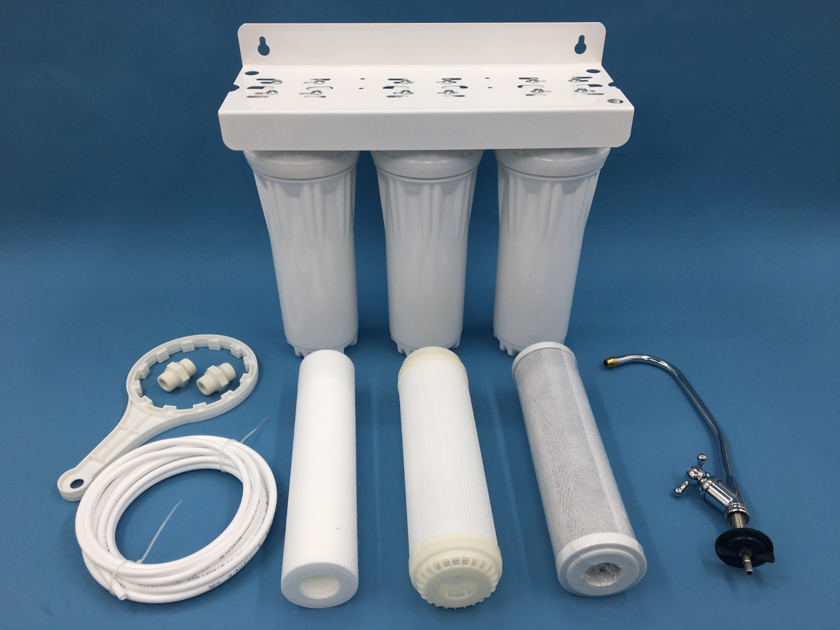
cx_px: 420
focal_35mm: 29
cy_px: 315
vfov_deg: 48.2
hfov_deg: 61.7
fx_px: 704
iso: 25
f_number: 2.2
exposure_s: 1/411
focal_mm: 4.15
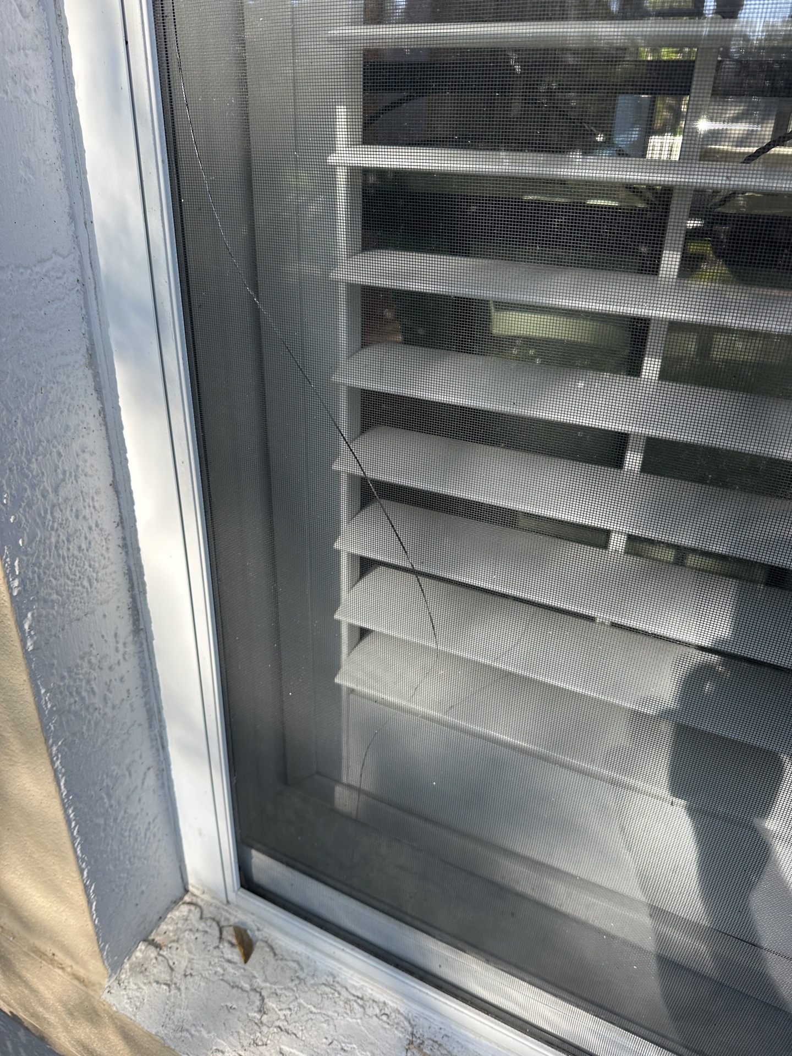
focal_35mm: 24
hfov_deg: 56.8
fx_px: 732
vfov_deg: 71.6
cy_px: 528
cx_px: 396
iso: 80
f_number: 1.78
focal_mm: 6.86
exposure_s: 1/334
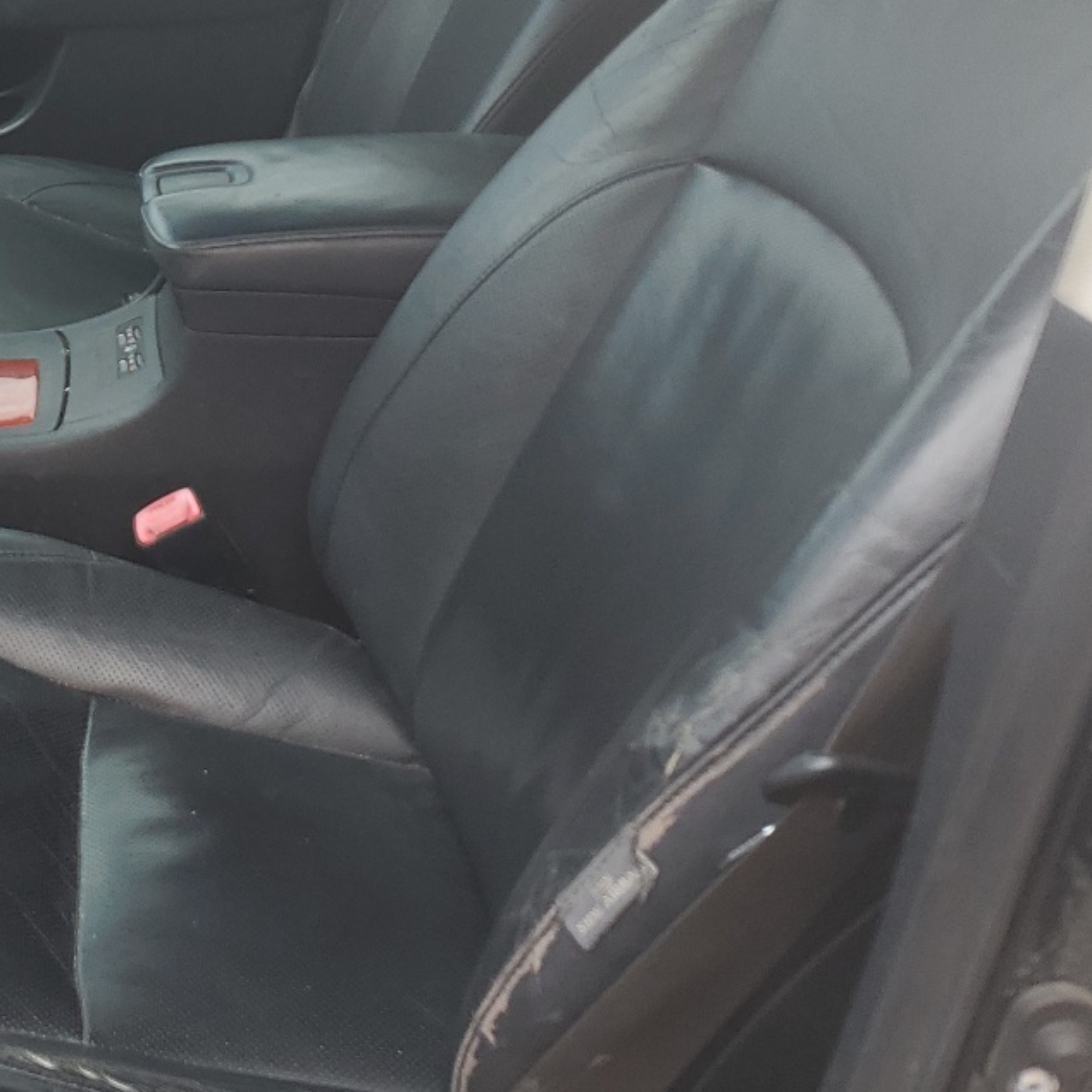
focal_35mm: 58
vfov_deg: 28.9
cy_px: 222
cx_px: -79
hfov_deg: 27.3
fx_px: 2070
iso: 50
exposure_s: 1/455
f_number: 1.5
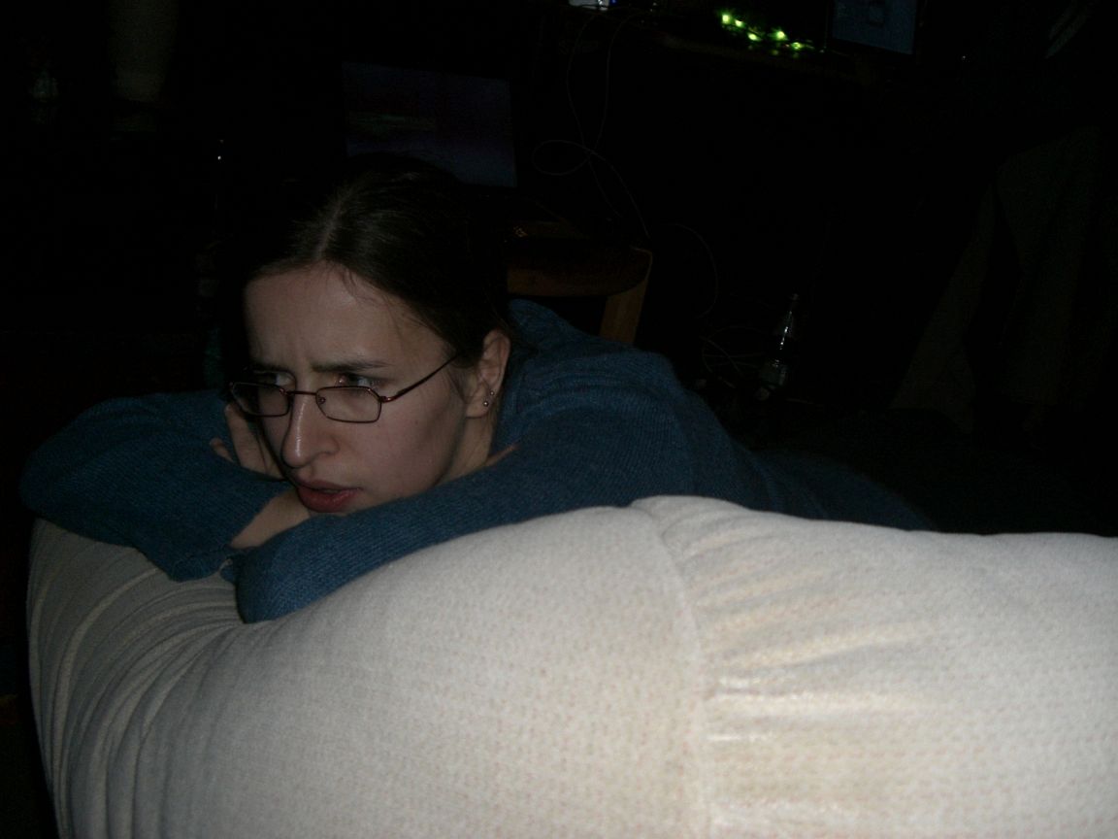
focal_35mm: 38
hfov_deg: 49.0
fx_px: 1227
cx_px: 559
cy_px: 420
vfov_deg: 37.7
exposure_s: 1/60
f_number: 2.7
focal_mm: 6.2
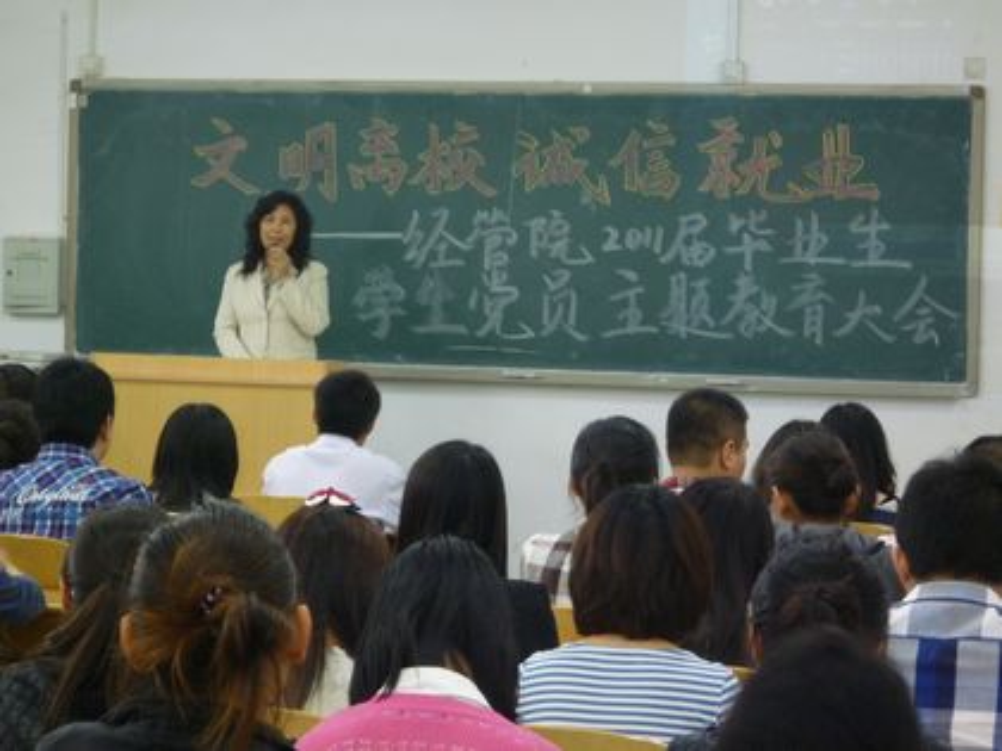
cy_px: 376
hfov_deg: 16.7
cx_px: 501
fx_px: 3416
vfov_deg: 12.6
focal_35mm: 118
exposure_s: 1/8
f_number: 5.8
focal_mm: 20.8
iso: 400
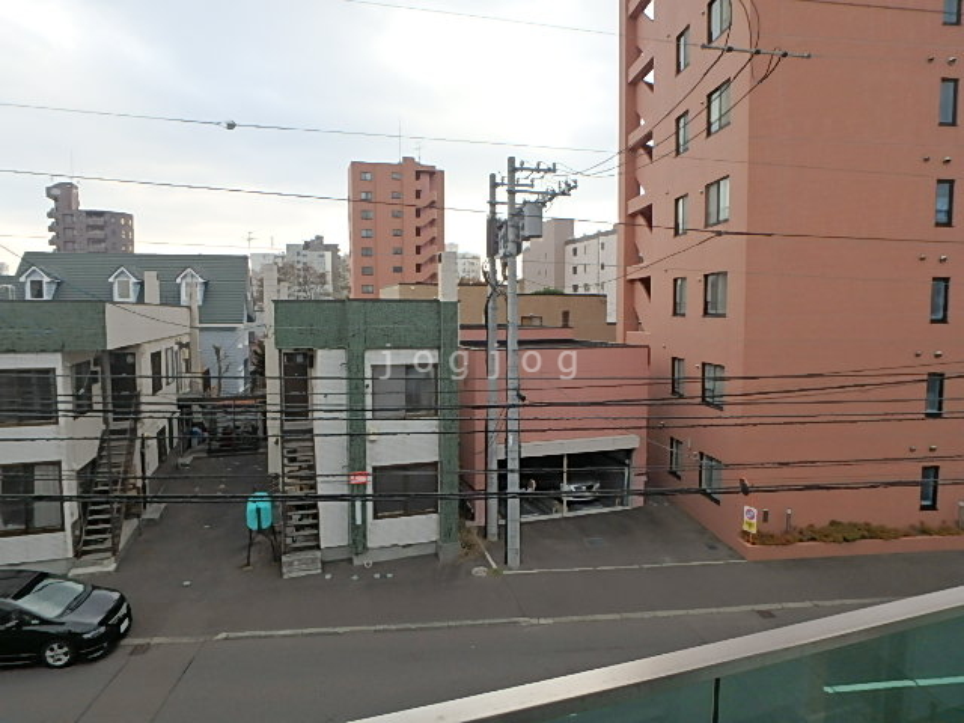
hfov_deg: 79.0
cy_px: 362
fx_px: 585
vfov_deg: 63.4
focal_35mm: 21
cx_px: 482
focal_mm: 3.7
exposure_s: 1/100
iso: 125
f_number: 3.5
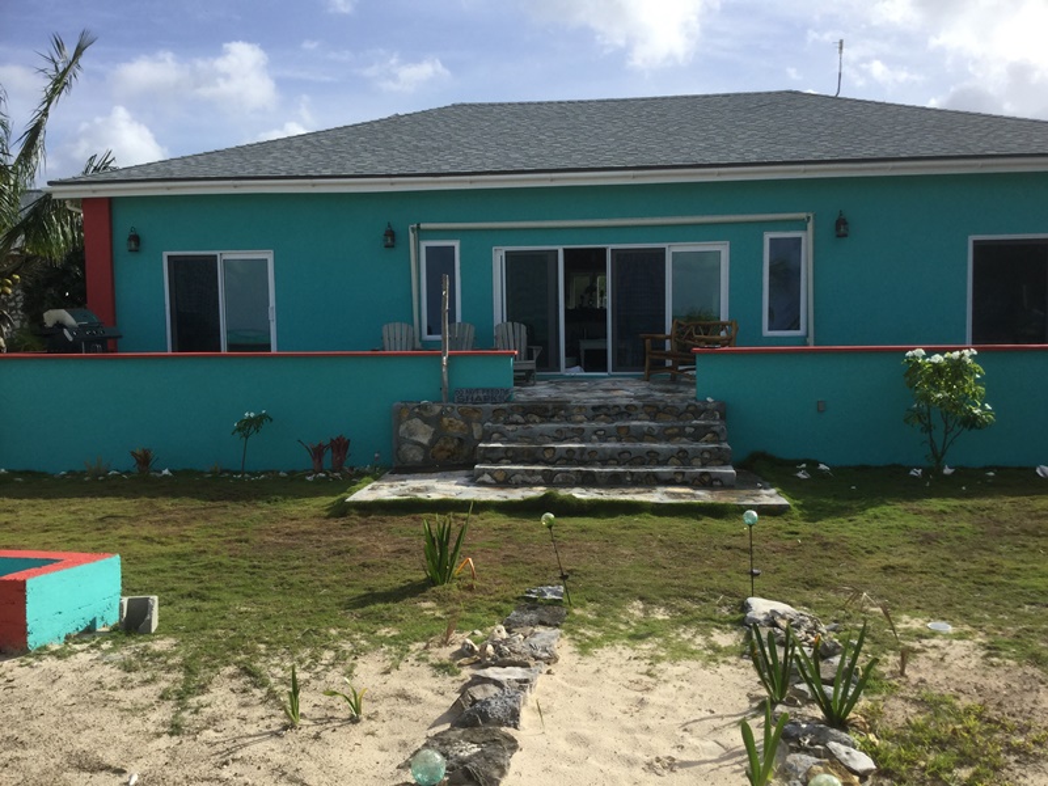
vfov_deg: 45.4
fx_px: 939
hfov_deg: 58.4
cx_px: 524
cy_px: 393
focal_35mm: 31
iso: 25
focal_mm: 3.3
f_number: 2.4
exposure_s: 1/1294
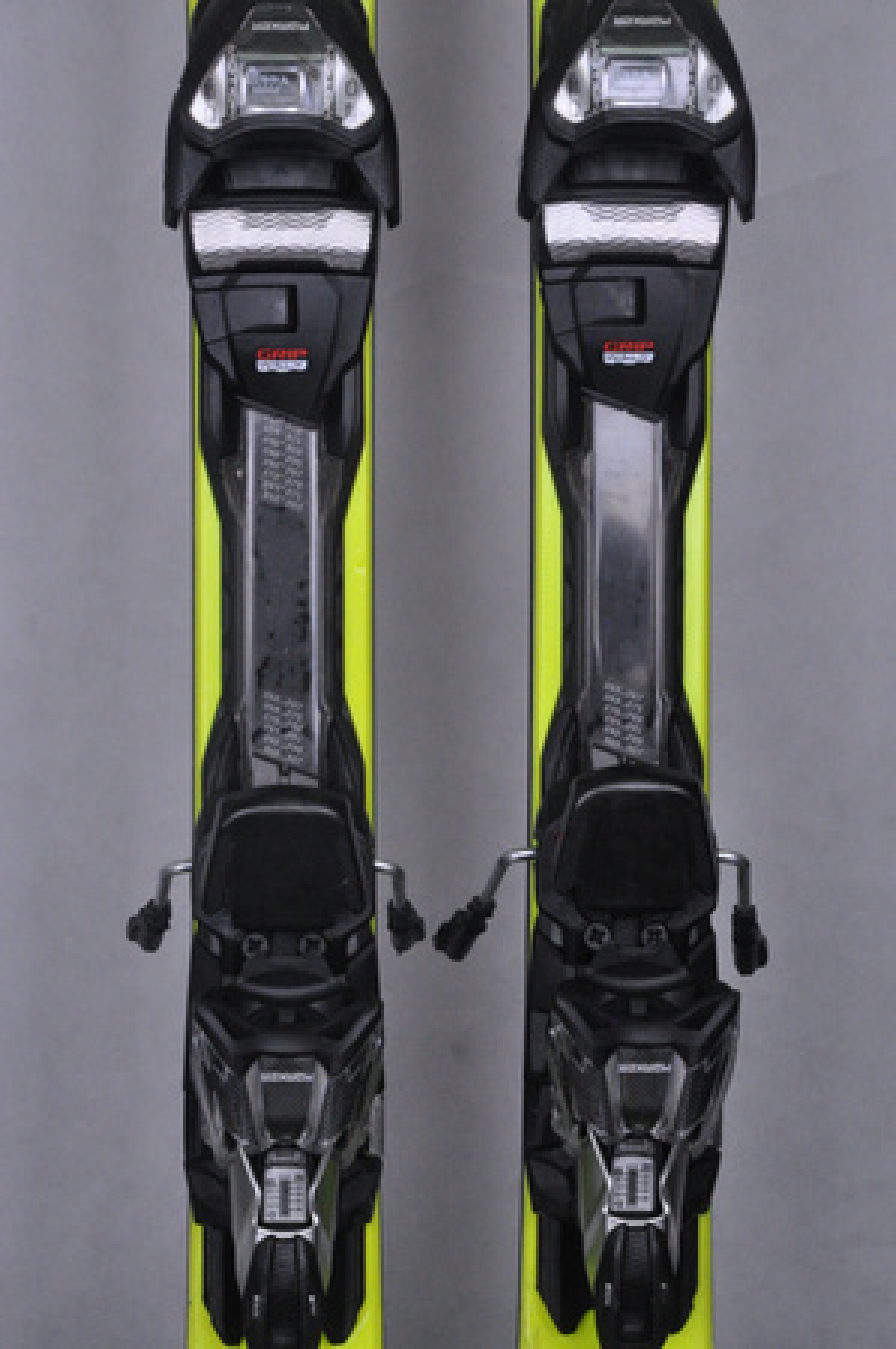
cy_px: 674
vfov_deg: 17.1
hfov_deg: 11.4
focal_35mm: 120
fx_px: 4490
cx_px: 448
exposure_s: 1/125
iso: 3200
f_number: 9.5
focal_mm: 80
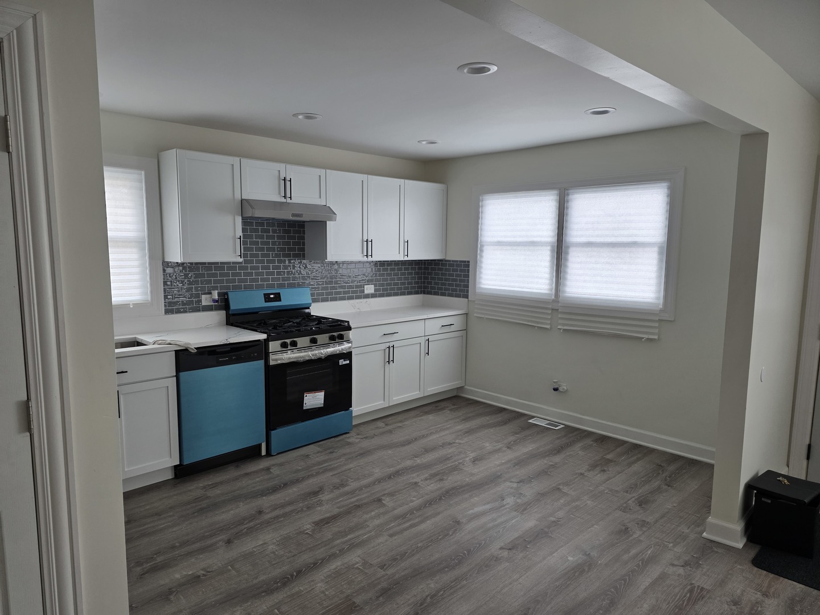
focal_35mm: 23
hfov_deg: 73.9
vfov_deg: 58.9
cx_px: 410
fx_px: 545
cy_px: 308
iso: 160
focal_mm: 6.3
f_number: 1.7
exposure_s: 1/180
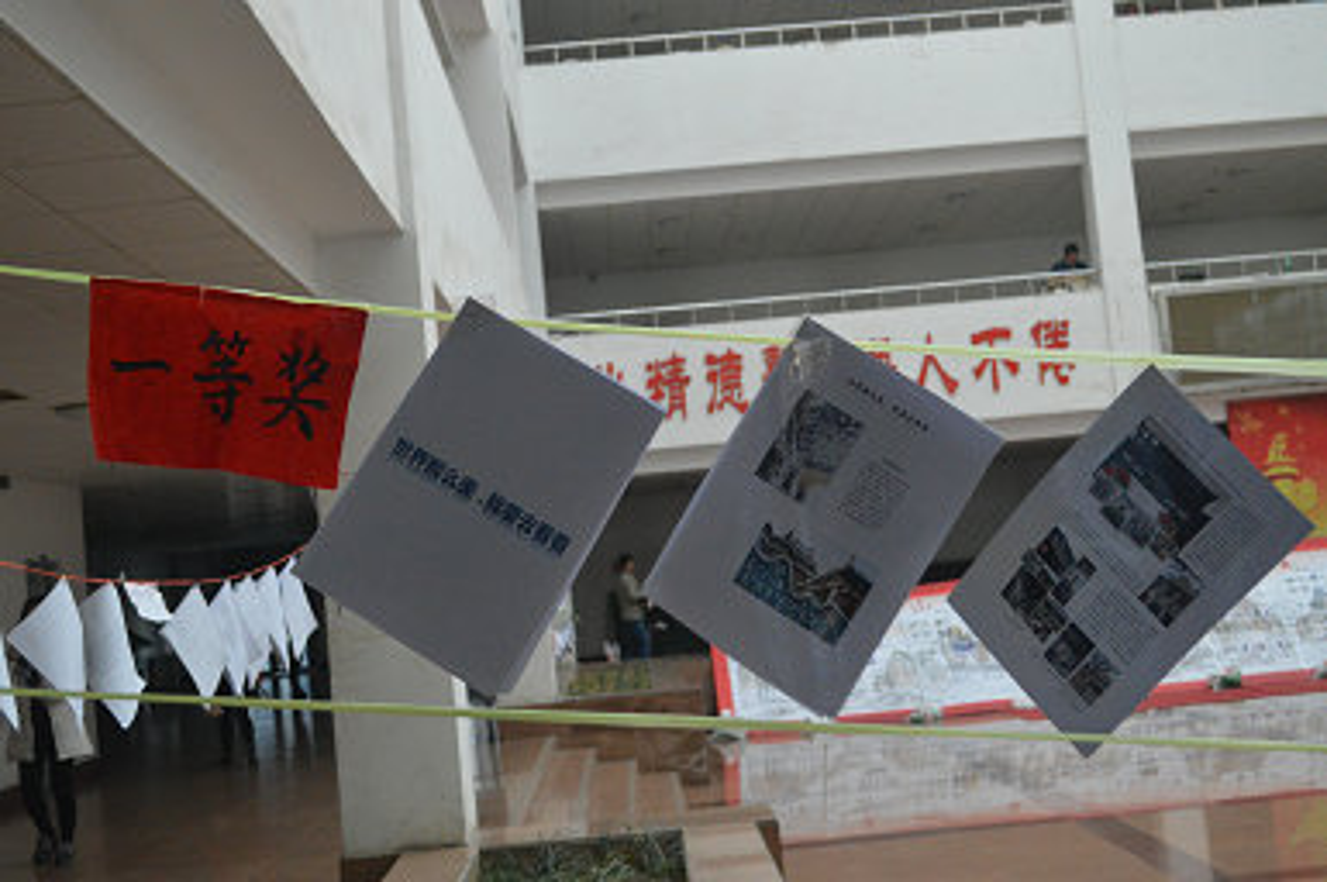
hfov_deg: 41.1
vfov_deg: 28.0
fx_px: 1768
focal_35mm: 48
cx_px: 664
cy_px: 441
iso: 2500
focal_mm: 32
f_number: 4.8
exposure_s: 1/500
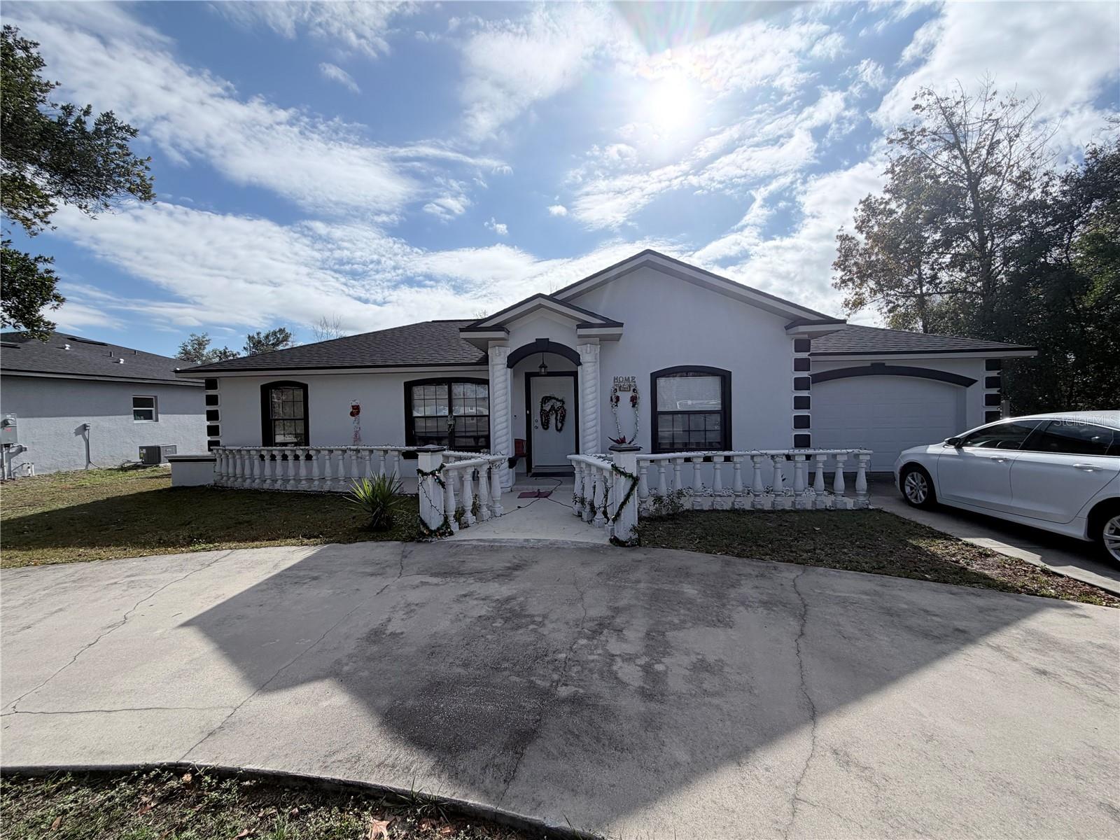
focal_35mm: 14
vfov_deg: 85.7
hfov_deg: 102.1
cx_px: 560
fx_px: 453
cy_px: 420
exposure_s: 1/1848
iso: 25
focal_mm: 2.22
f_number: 2.2
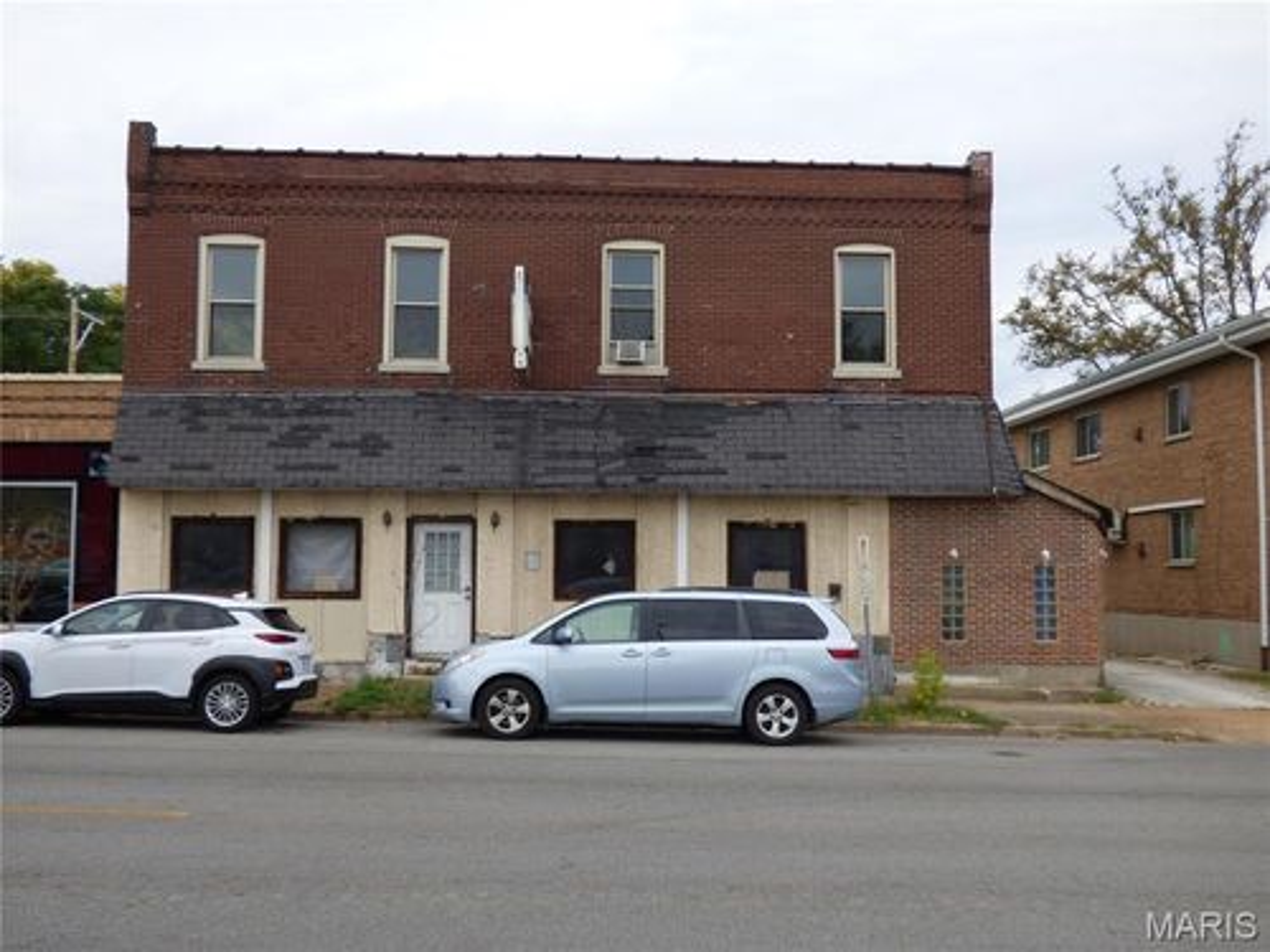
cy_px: 476
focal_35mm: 33
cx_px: 635
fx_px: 1211
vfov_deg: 42.9
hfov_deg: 55.4
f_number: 3.4
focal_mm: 5.78
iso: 100
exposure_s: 1/250
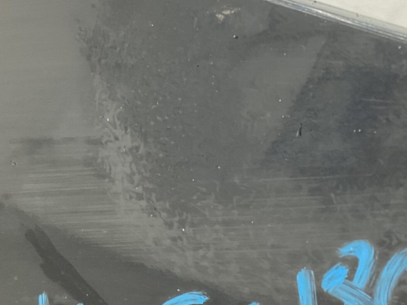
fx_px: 894
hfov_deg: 24.9
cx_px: 362
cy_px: 242
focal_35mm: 76
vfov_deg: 19.2
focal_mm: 3
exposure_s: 1/60
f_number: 1.8
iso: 64
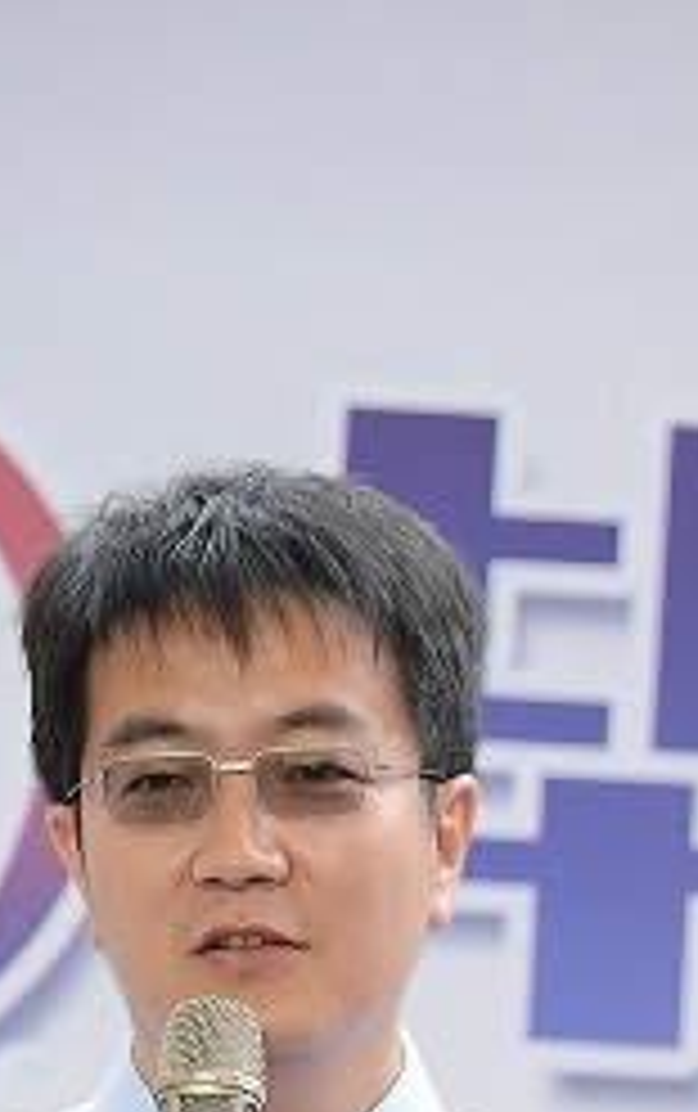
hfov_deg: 1.1
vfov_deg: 1.7
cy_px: 1047
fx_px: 37450
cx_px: 275
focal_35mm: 1234
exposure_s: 1/160
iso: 1000
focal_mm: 500
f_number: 9
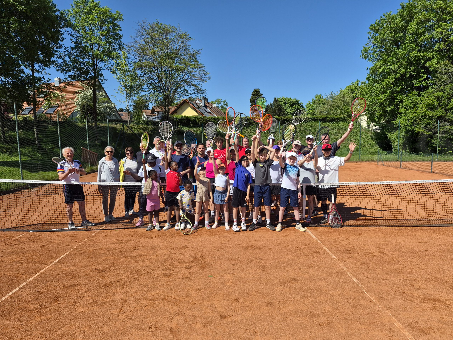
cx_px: 226
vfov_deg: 58.9
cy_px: 170
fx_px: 301
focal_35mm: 23
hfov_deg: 73.9
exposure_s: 1/5616
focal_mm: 5.4
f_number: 1.8
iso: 80
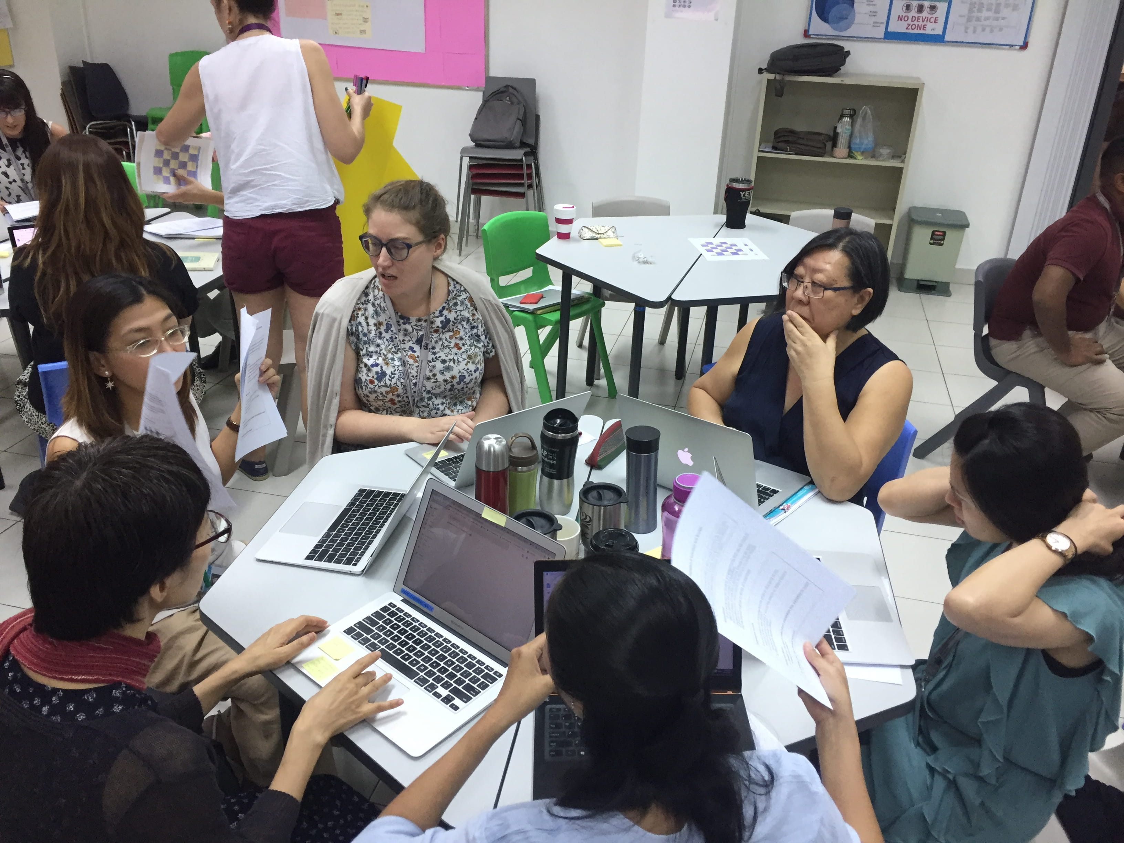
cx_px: 562
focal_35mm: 29
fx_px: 942
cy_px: 422
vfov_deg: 48.2
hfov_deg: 61.7
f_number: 2.2
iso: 80
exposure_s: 1/33
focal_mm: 4.15
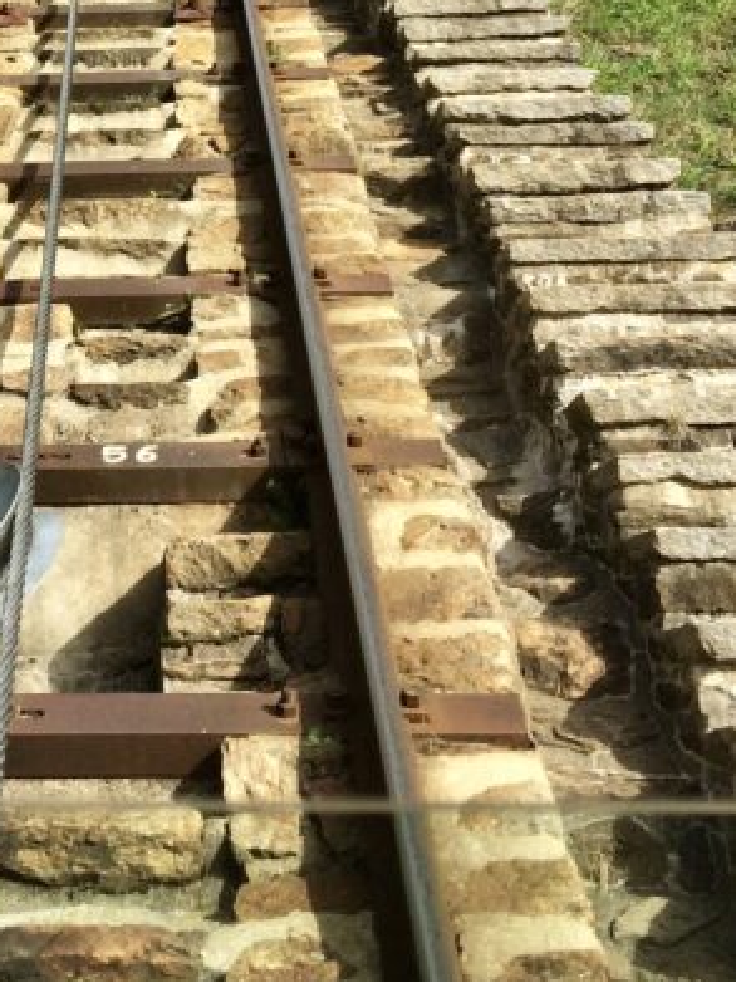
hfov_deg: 18.7
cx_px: -55
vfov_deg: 24.4
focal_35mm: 76
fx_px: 2156
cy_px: -10
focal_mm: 4.15
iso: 32
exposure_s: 1/1709
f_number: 2.2
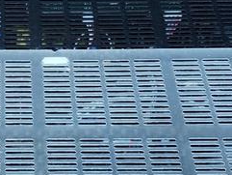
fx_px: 818
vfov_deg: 12.1
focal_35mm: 122
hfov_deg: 15.9
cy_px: 133
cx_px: 21
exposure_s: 1/30
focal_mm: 6.4
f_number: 1.8
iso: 640
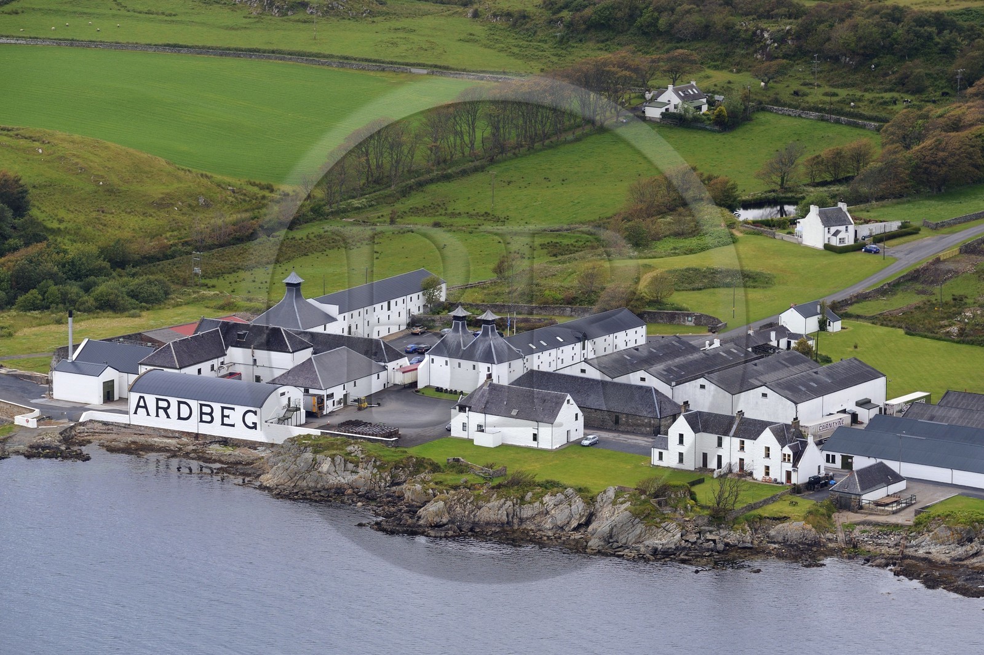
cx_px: 492
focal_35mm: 150
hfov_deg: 13.7
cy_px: 328
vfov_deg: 9.1
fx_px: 4099
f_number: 5.6
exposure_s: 1/800
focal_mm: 150
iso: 400
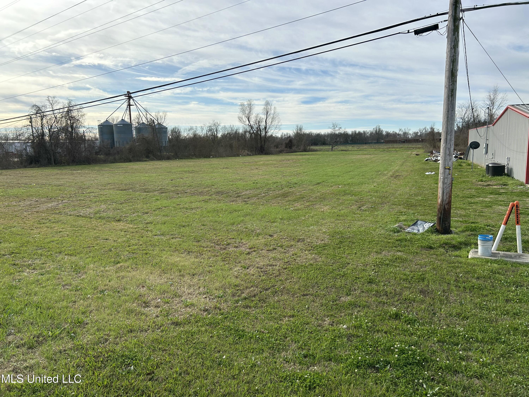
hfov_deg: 67.3
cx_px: 264
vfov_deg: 53.1
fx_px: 397
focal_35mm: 26
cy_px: 198
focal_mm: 5.7
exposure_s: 1/5319
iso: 50
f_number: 1.5
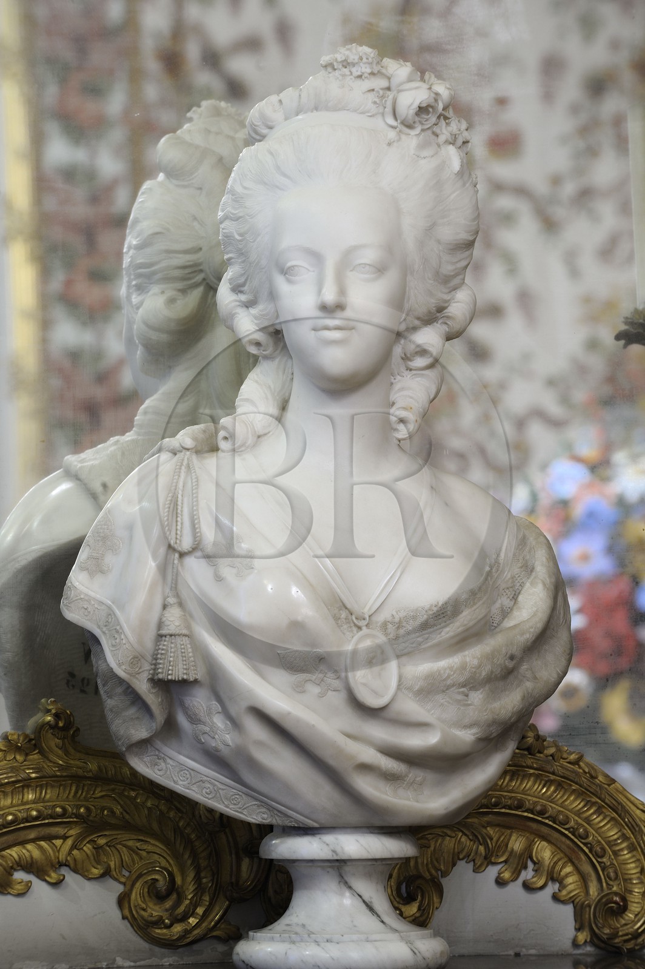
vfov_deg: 10.3
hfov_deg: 6.9
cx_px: 322
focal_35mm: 200
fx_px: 5384
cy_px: 484
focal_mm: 200
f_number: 8
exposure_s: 8
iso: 200
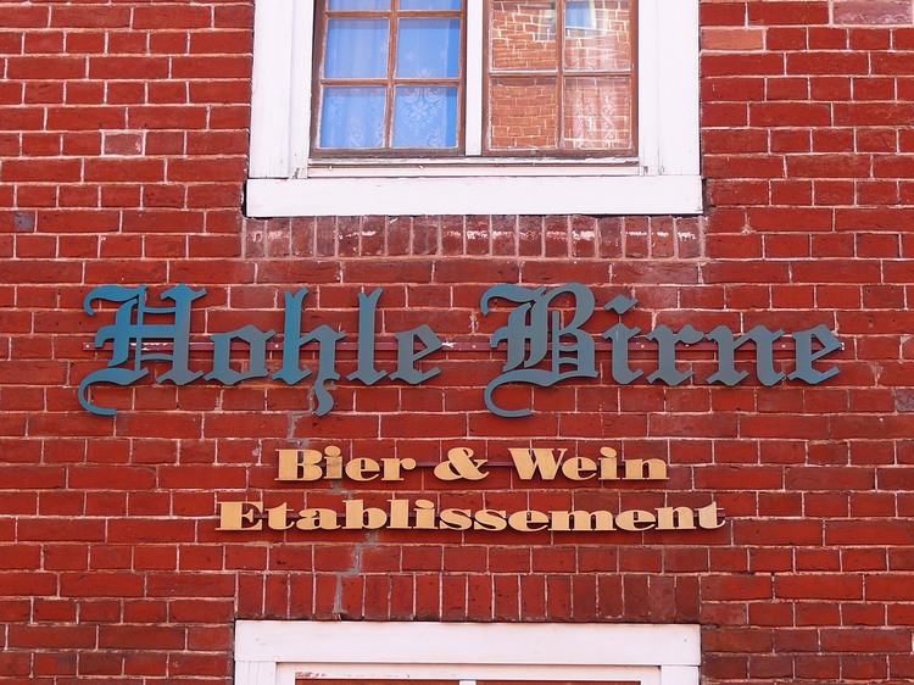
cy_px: 342
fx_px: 2983
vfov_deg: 13.1
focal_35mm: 113
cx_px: 457
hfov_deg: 17.4
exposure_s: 1/60
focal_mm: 16.8
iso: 100
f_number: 3.2
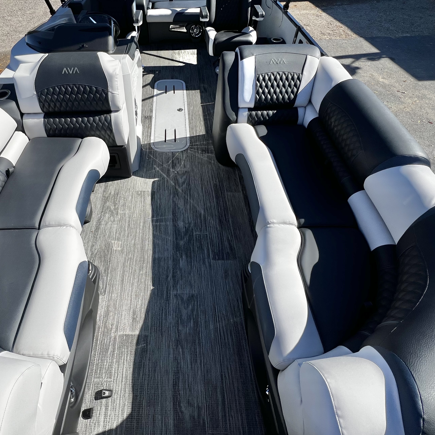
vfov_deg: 80.2
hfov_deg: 79.8
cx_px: 175
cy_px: 185
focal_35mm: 18
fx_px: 256
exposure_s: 1/1727
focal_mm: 1.57
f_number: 1.8
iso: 32
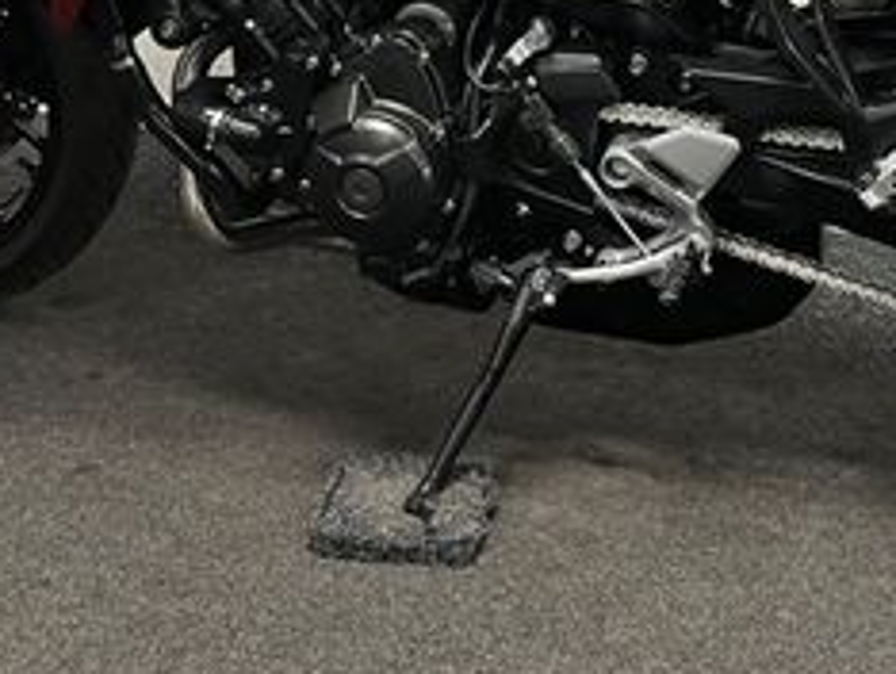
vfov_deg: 19.2
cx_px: 624
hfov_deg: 27.1
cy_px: -199
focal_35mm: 71
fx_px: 1840
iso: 80
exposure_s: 1/50
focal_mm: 5.1
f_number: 1.6
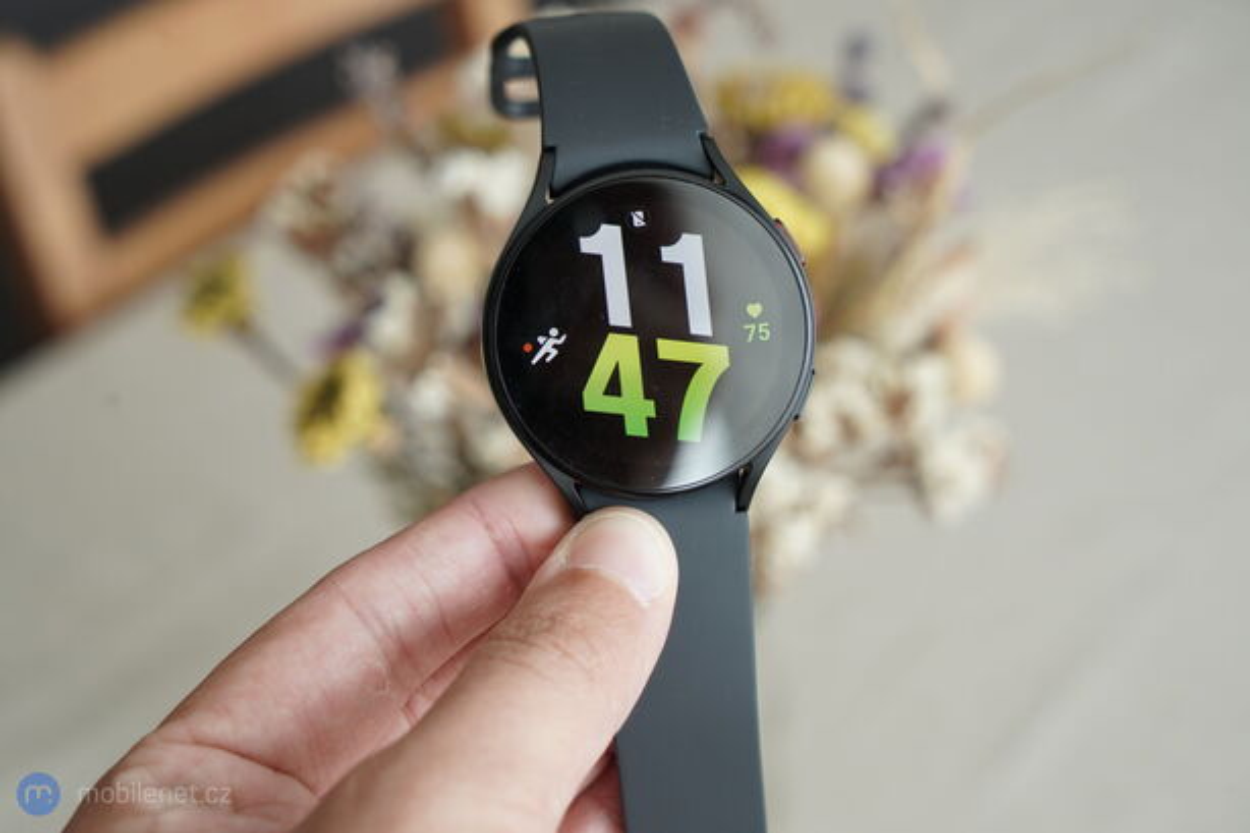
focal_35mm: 65
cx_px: 625
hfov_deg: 31.0
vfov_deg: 20.9
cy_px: 416
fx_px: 2256
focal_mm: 65
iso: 1250
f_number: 7.1
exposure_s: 1/160
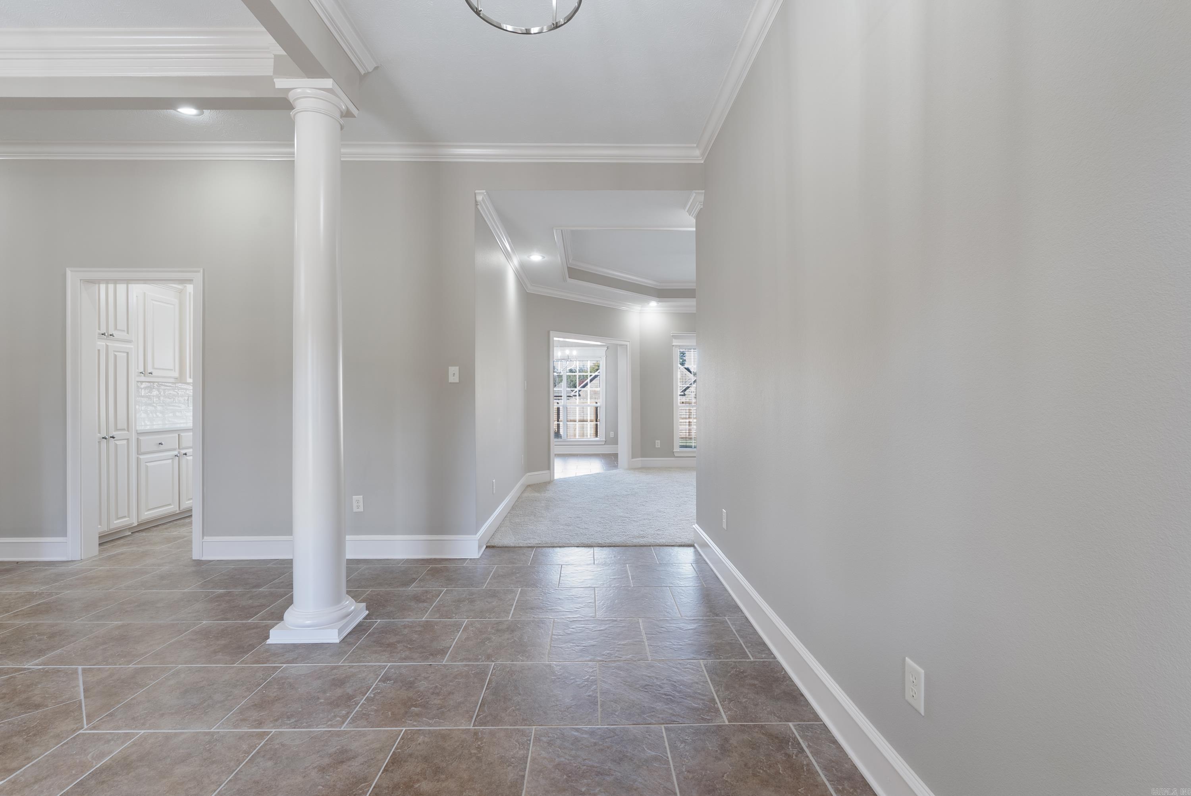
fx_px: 530
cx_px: 596
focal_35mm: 16
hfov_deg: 96.7
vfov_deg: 73.8
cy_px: 398
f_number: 9
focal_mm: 16
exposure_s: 1/2
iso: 250
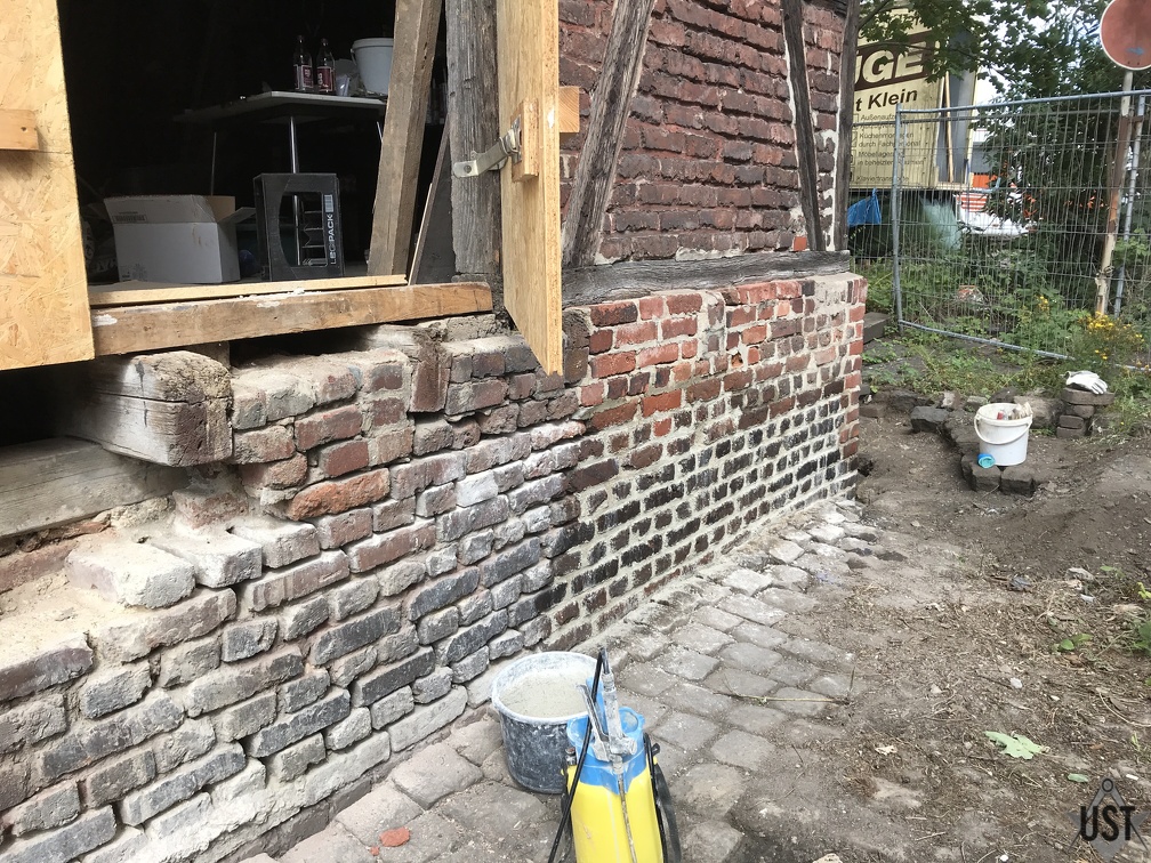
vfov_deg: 49.7
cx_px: 576
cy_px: 432
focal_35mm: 28
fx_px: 931
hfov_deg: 63.4
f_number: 1.8
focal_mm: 3.99
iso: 20
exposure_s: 1/595
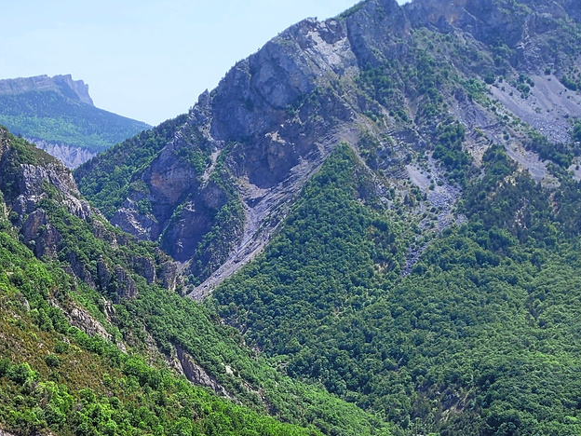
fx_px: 1007
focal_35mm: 60
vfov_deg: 23.5
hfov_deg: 30.3
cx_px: 21
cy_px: 420
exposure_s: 1/2032
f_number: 1.8
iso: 40
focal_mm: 5.4
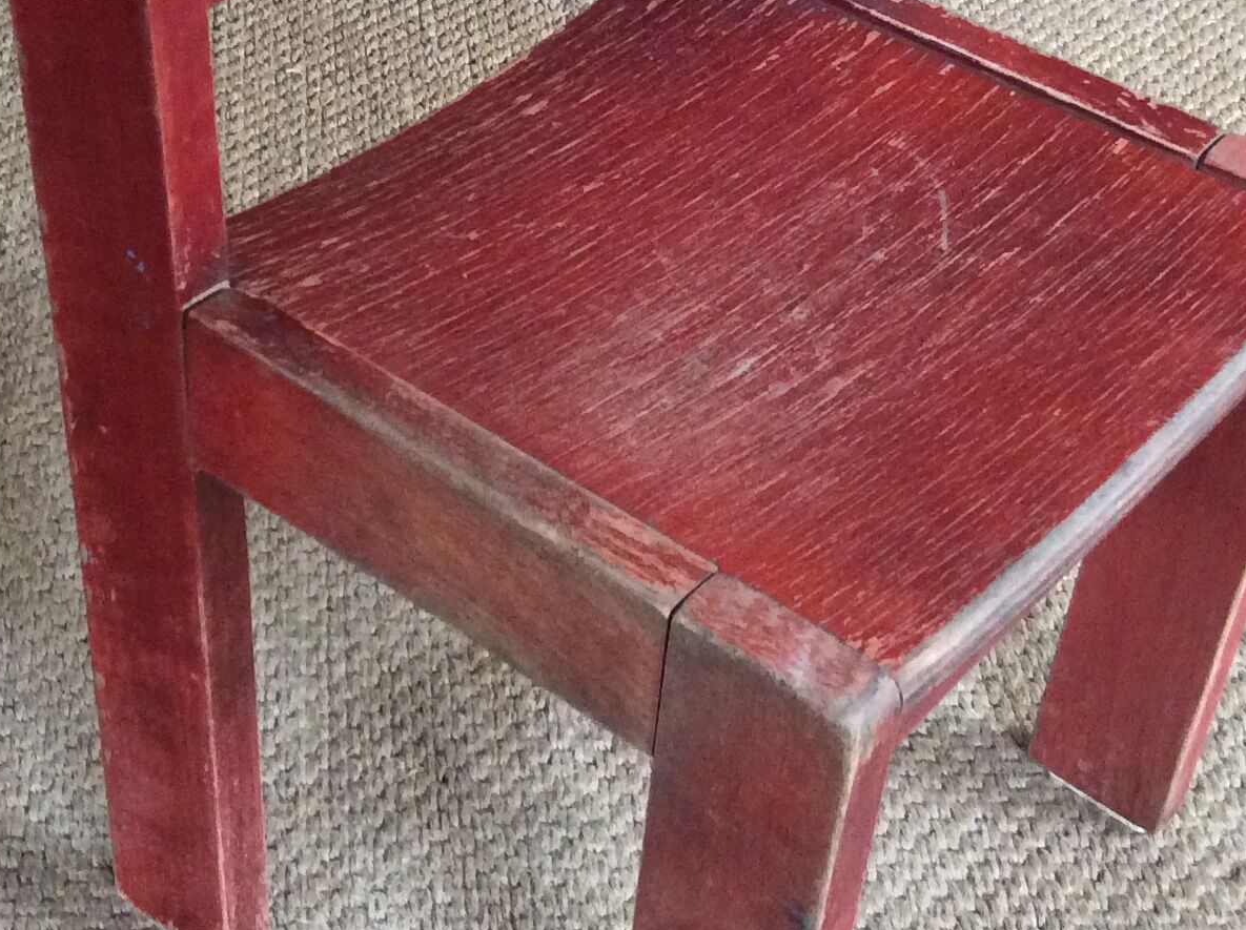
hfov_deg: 27.8
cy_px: 304
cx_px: 508
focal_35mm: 70
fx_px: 2516
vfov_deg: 20.9
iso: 250
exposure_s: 1/20
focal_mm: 3.3
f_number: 2.4
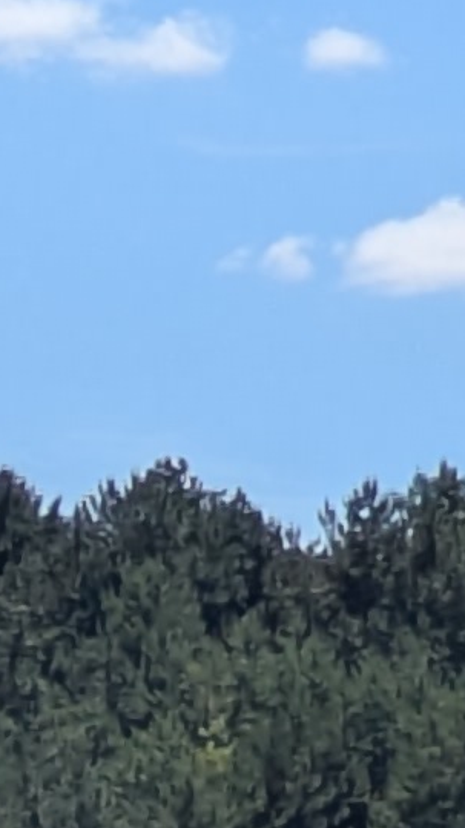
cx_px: 2302
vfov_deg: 4.5
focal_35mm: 477
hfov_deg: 2.5
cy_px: 1091
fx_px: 10461
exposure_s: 1/2762
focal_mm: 5.43
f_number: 1.89
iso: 43
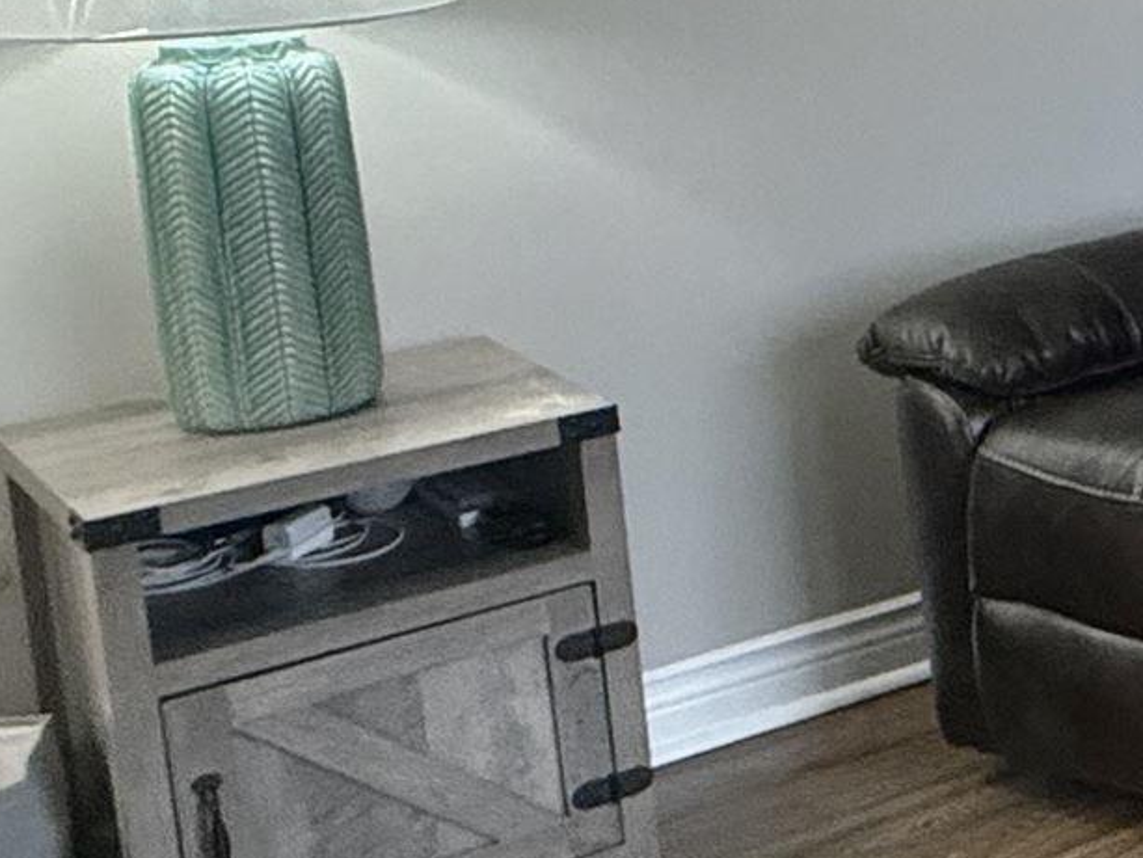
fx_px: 2312
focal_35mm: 70
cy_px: -22
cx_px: 2383
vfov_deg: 20.3
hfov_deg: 17.7
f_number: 2.2
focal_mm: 2.22
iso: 400
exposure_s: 1/60
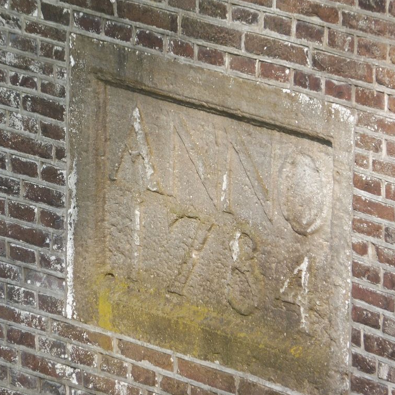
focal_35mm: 544
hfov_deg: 3.2
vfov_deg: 3.2
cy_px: 197
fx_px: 7023
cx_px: 176
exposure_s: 1/125
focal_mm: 81.7
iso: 160
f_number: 6.3
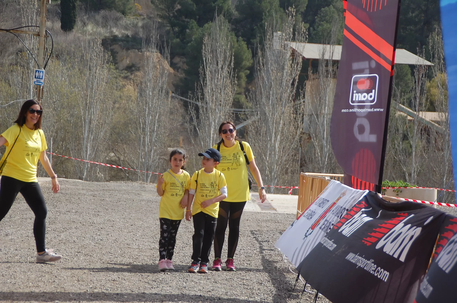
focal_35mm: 138
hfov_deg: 14.9
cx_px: 228
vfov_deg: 9.9
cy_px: 152
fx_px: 1749
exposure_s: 1/500
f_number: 5.6
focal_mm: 92
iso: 200
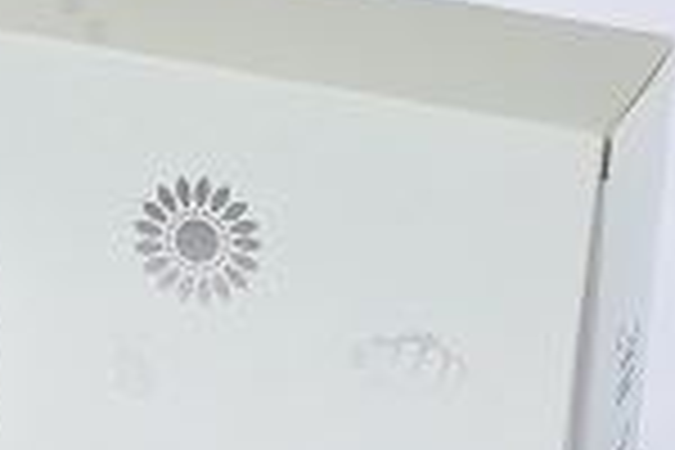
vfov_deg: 5.5
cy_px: 398
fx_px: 4687
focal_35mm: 250
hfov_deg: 8.2
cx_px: -99
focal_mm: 50
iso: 200
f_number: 8
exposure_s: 1/10
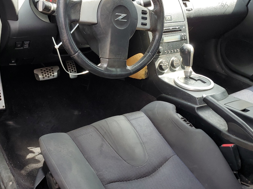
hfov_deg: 47.8
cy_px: 87
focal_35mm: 39
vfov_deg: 36.8
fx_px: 285
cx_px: 118
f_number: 1.5
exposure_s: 1/238
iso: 50
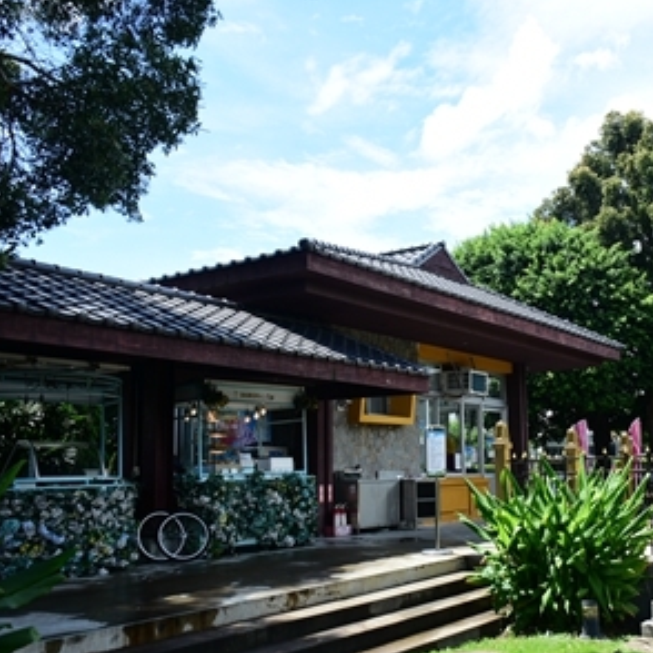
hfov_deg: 42.1
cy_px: 355
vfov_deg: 42.8
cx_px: 451
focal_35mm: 39
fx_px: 832
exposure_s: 1/320
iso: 100
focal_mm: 18
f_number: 5.6
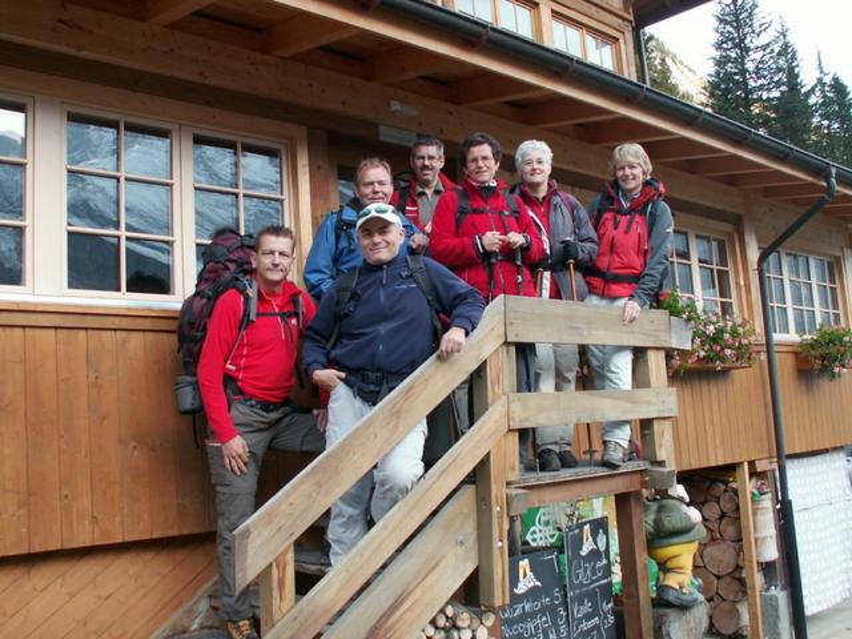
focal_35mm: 35
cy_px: 320
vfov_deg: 40.7
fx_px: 861
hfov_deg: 52.6
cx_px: 426
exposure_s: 1/80
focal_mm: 5.86
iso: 50
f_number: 2.8
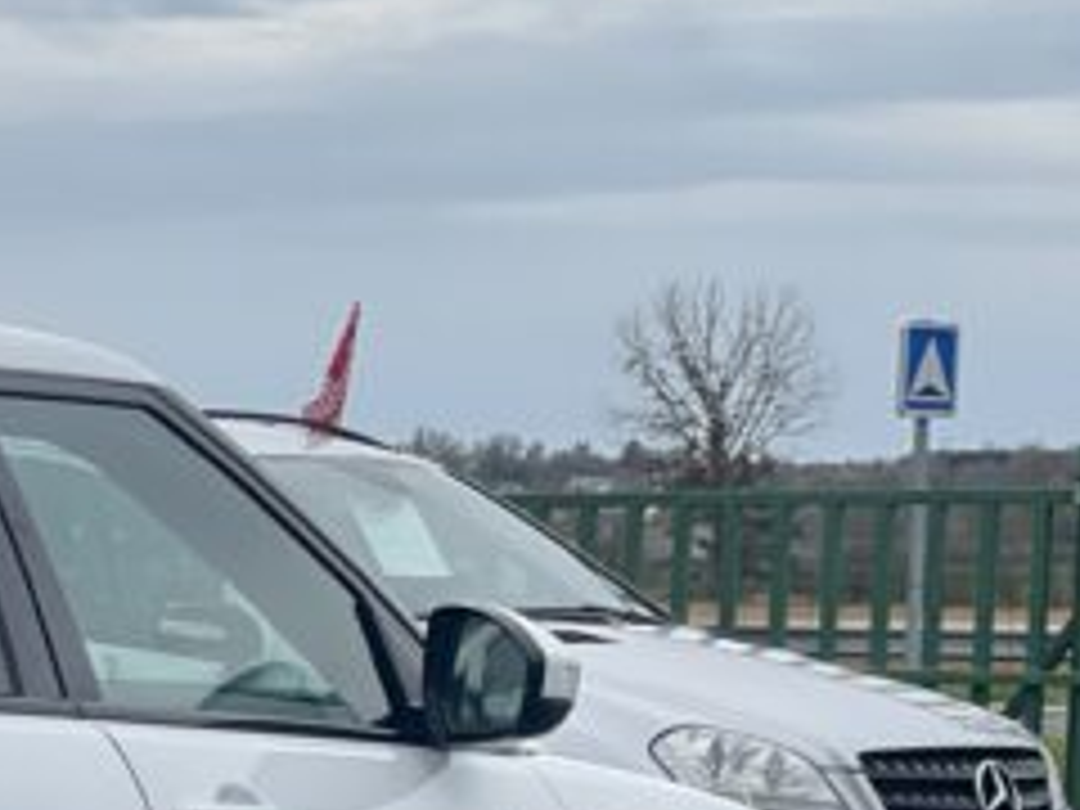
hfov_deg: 10.9
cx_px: -698
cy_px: 1076
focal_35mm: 173
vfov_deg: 8.5
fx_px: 5398
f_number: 2
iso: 32
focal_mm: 6
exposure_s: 1/1776
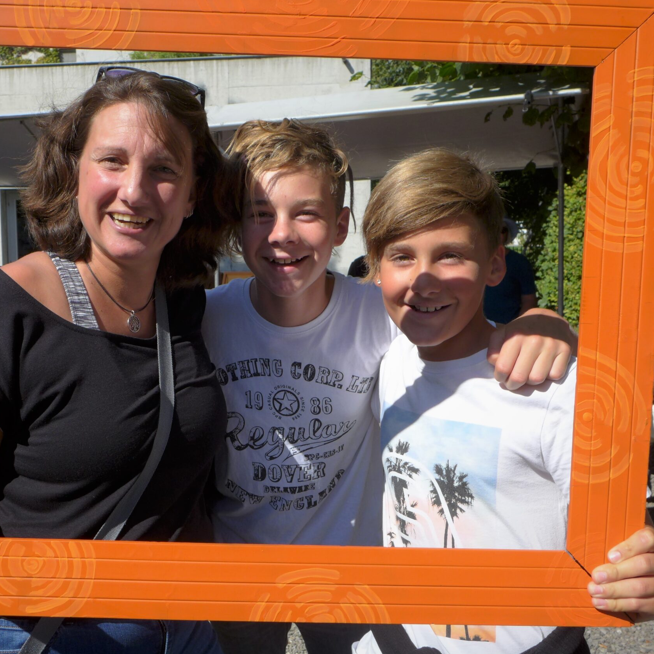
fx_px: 834
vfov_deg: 42.8
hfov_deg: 42.6
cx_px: 259
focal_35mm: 39
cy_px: 328
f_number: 2.8
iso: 80
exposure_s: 1/1300
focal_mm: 5.9
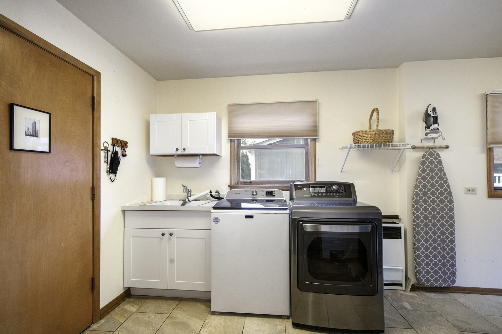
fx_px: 209
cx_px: 251
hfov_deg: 100.5
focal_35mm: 15
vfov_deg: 77.2
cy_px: 167
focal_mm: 10
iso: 640
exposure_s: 1/200
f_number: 9
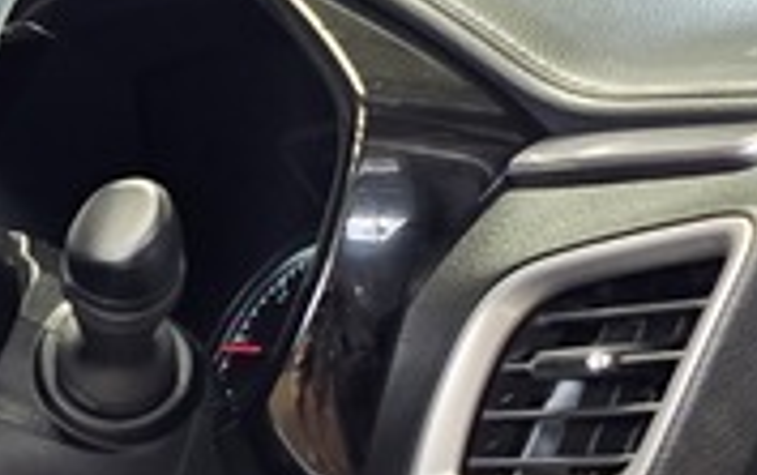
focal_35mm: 141
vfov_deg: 9.2
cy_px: 625
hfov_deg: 12.6
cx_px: -855
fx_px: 2912
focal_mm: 6.25
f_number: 1.7
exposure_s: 1/100
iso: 160
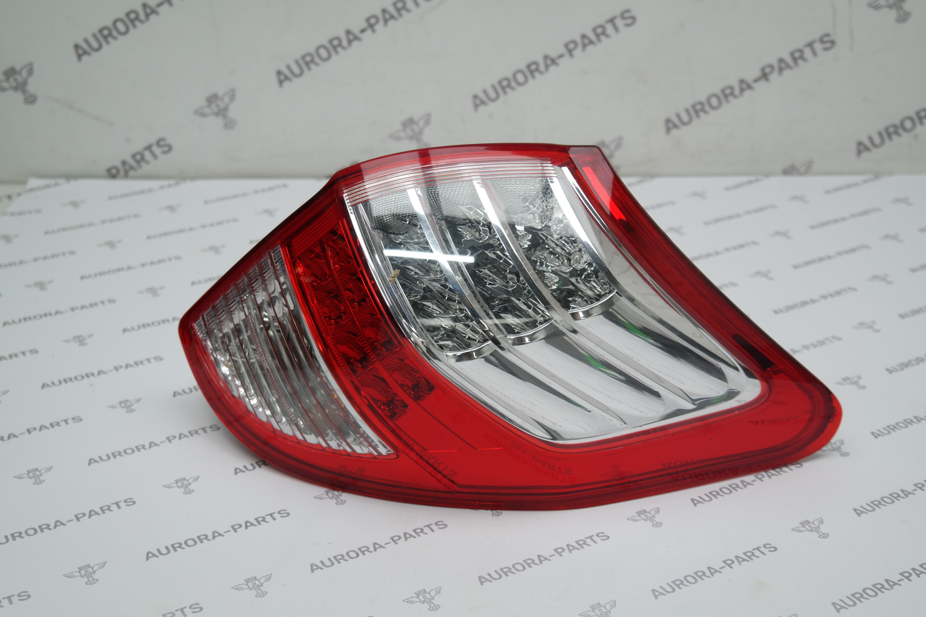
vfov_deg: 27.0
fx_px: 1286
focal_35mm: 50
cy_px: 308
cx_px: 463
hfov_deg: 39.6
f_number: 4.5
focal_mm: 33
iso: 200
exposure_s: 1/80
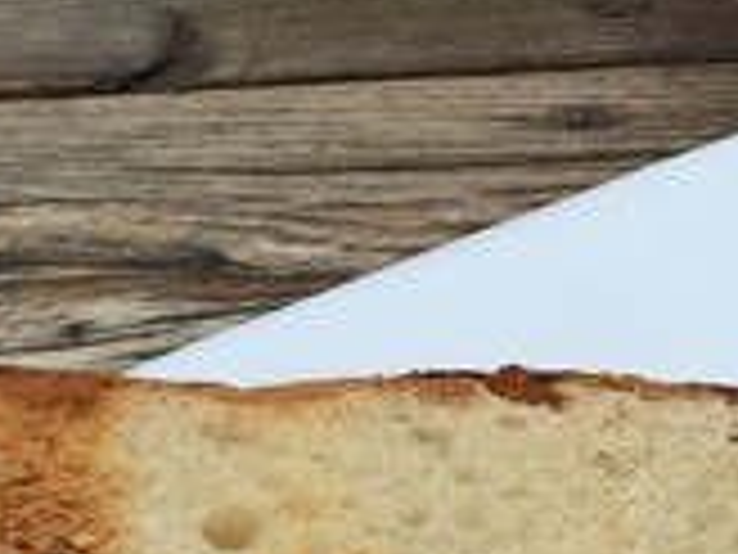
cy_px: 122
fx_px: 3070
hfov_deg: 12.6
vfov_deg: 10.3
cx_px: 1282
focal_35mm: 144
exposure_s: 1/1364
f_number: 2.2
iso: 32
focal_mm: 4.15
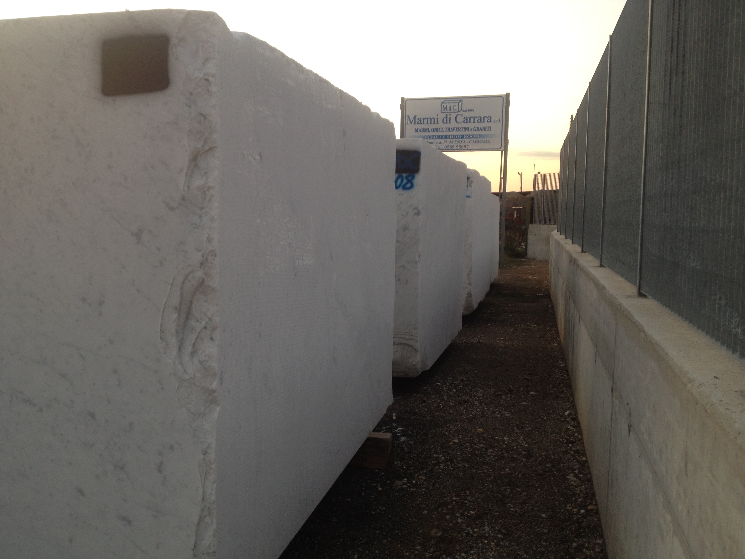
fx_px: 753
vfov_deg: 40.7
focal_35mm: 35
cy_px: 280
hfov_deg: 52.6
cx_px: 372
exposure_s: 1/24
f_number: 2.4
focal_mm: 4.28
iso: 64
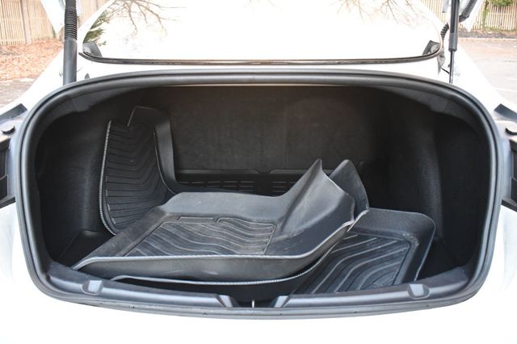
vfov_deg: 42.3
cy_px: 172
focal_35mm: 31
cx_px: 258
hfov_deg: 60.3
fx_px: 445
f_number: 3.8
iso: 3200
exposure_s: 1/100
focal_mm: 21
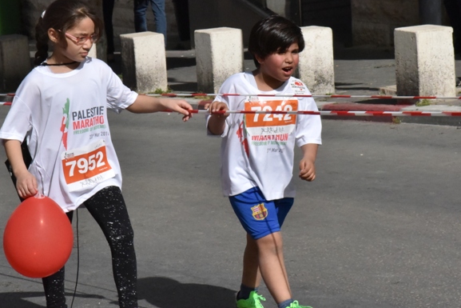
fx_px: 2229
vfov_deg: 7.9
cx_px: 236
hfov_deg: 11.8
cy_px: 76
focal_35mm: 174
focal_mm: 98
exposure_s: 1/2500
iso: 2500
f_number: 22
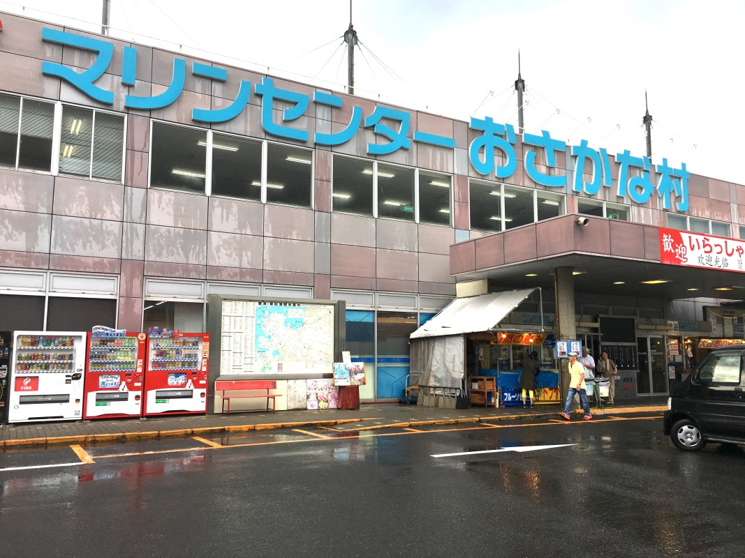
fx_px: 624
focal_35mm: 29
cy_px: 279
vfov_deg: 48.2
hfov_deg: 61.7
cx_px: 372
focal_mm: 4.15
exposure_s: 1/484
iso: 25
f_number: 2.2
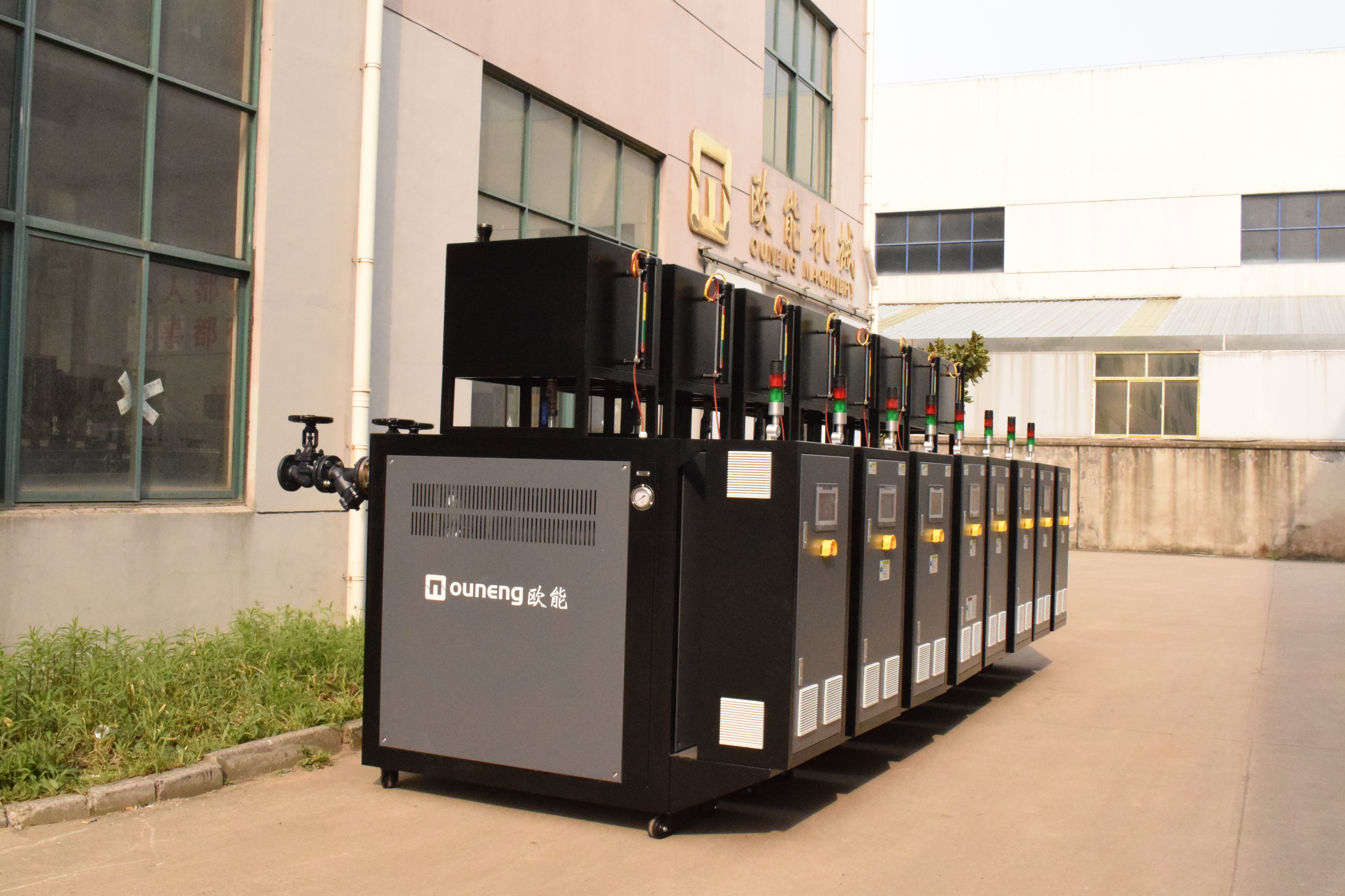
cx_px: 672
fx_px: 1345
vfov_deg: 36.9
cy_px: 448
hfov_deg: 53.1
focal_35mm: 36
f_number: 18
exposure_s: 1/1250
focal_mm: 24
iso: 6400
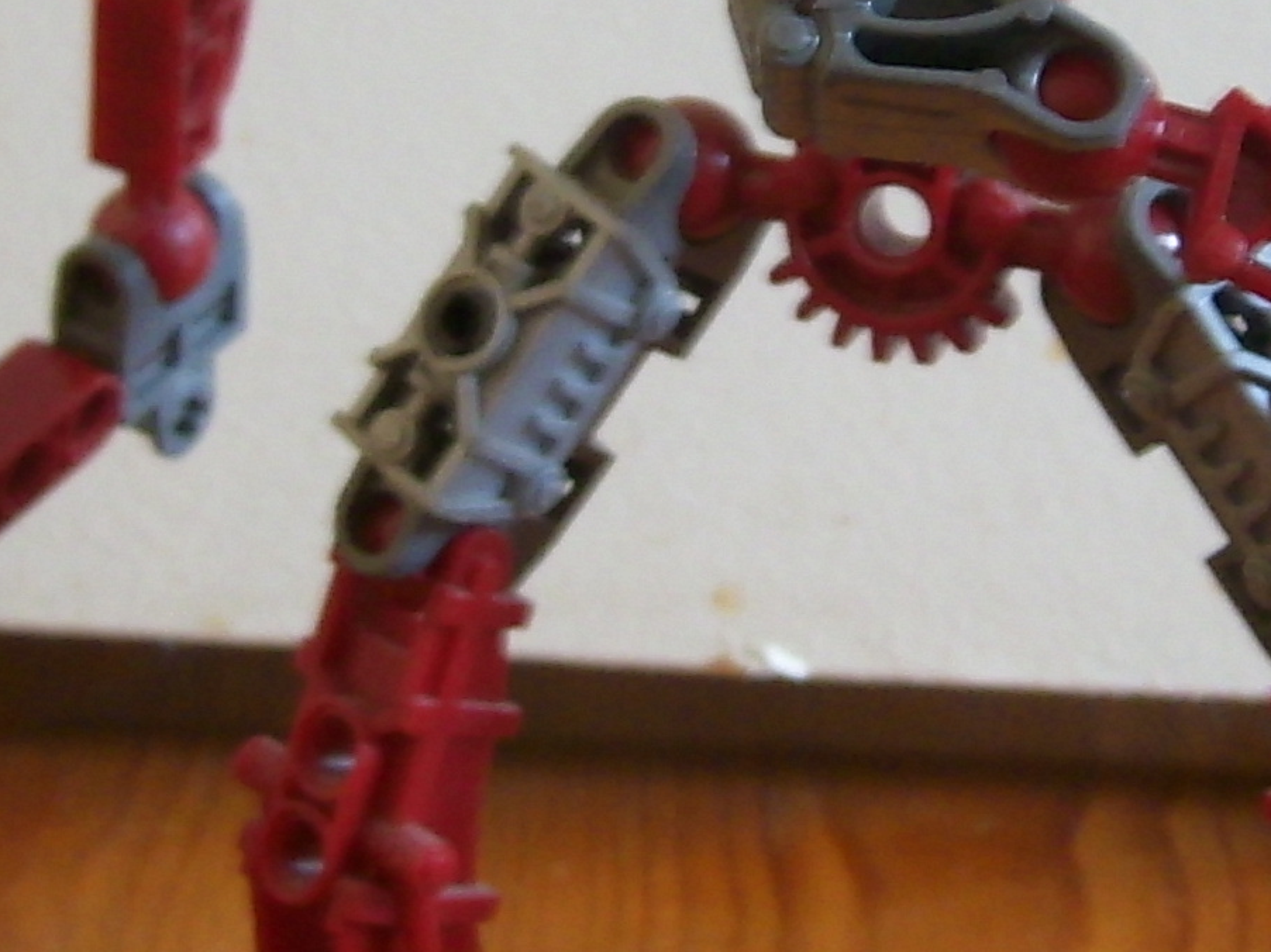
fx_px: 4001
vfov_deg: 13.5
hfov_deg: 18.0
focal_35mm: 109
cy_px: 152
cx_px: 843
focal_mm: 5.99
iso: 50
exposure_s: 1/3
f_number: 2.8
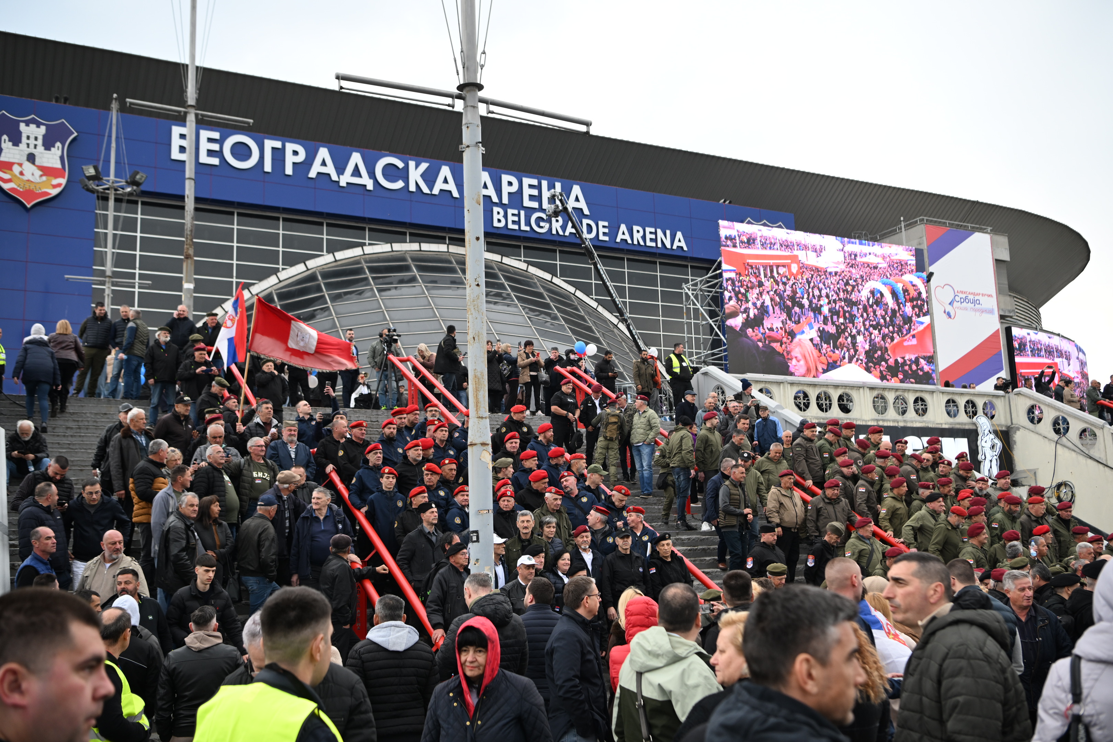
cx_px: 556
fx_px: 1113
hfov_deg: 53.1
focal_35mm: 36
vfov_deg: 36.9
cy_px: 371
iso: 500
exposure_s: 1/320
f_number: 4
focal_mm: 36
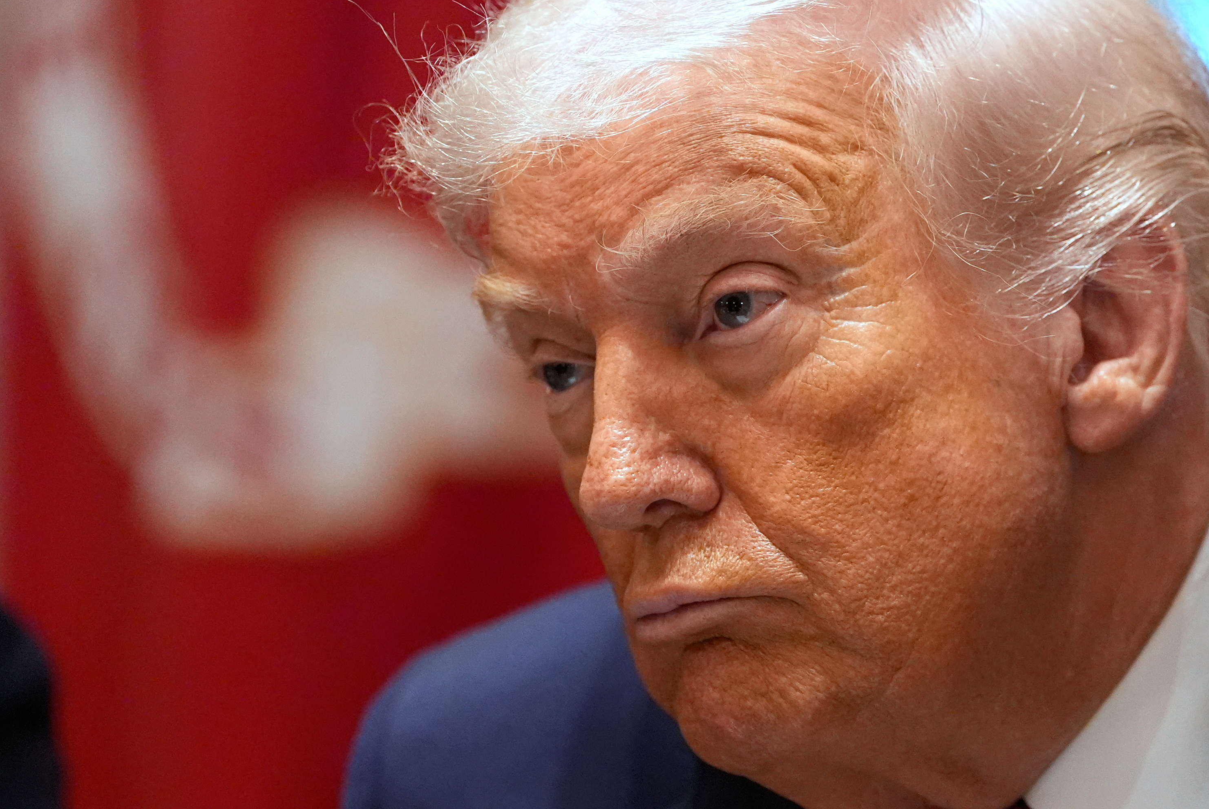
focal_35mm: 399
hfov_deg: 5.2
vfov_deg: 3.5
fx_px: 13412
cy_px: 405
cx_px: 719
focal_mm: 200
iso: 4000
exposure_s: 1/250
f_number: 2.8
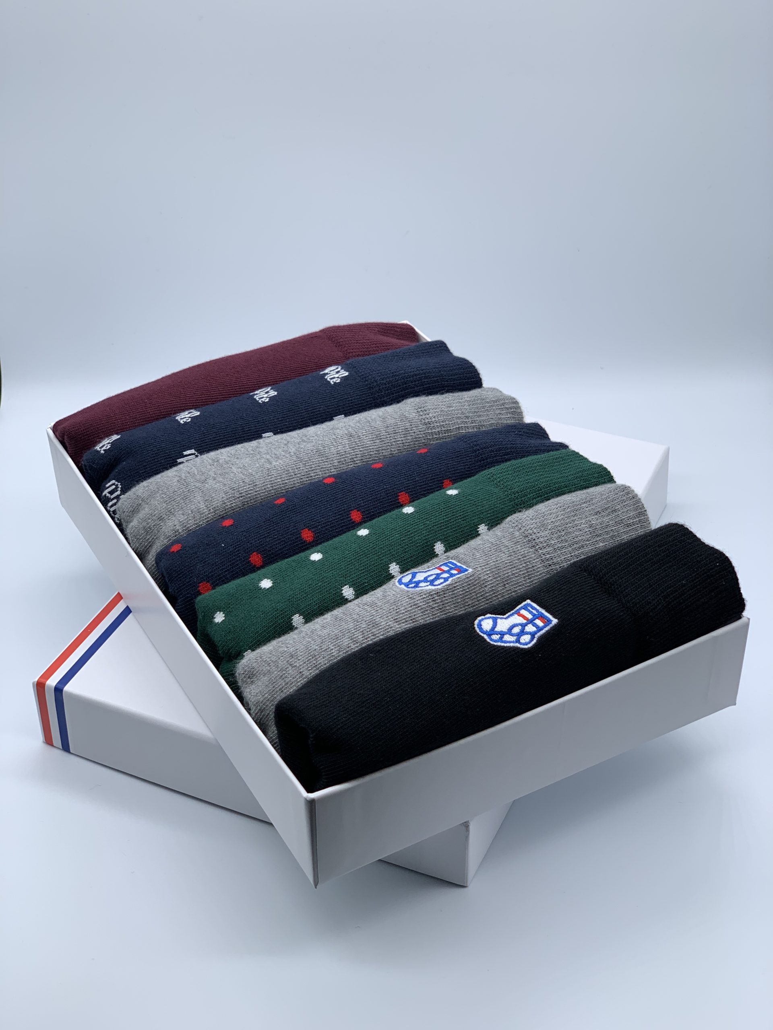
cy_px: 515
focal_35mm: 52
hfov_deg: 28.0
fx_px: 1548
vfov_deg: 36.8
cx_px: 386
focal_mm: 6
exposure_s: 1/223
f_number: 2.4
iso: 16
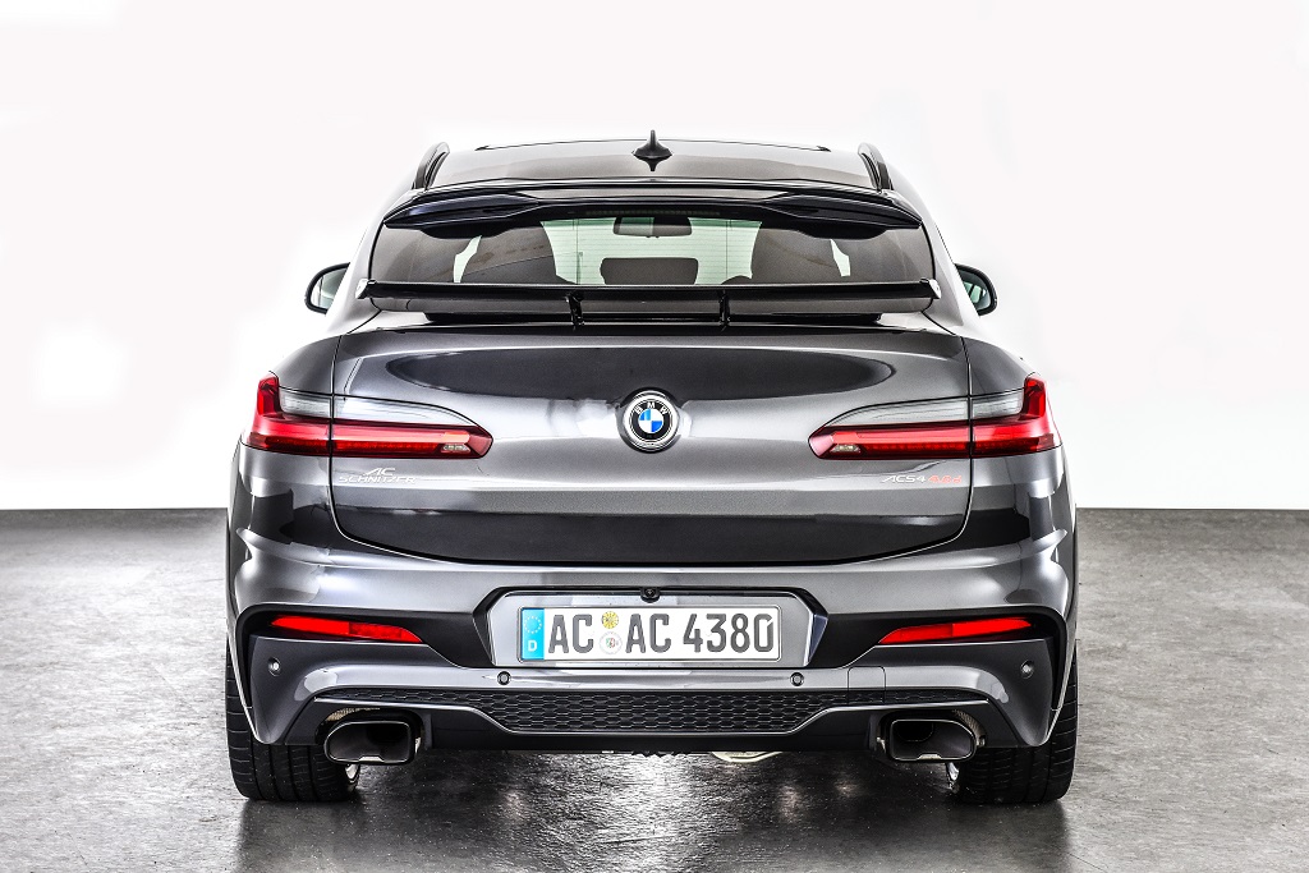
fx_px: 2545
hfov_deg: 28.8
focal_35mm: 70
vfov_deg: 19.5
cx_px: 654
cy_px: 436
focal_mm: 70
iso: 1600
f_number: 11
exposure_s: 1/125
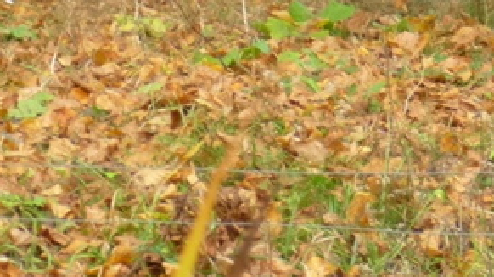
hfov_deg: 7.2
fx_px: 3926
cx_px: 165
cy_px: -211
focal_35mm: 300
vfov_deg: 4.0
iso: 200
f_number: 5.3
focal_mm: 17.8
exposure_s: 1/80
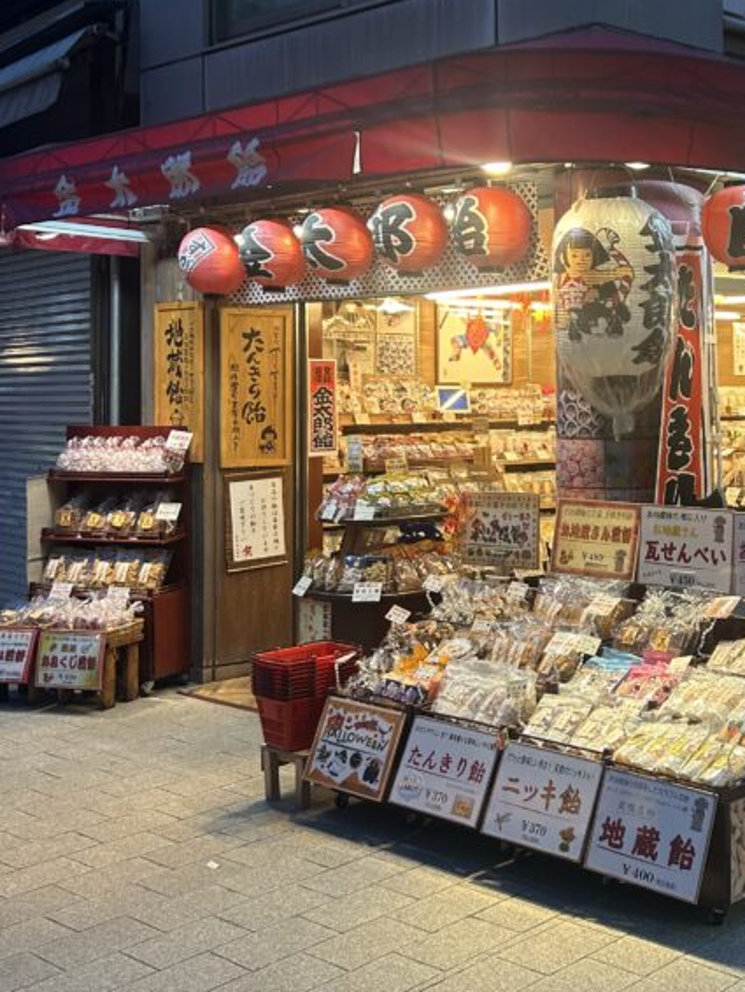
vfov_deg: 40.1
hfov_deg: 30.0
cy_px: 372
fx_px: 1348
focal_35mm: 47
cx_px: 617
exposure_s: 1/50
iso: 80
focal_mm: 5.7
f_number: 1.5
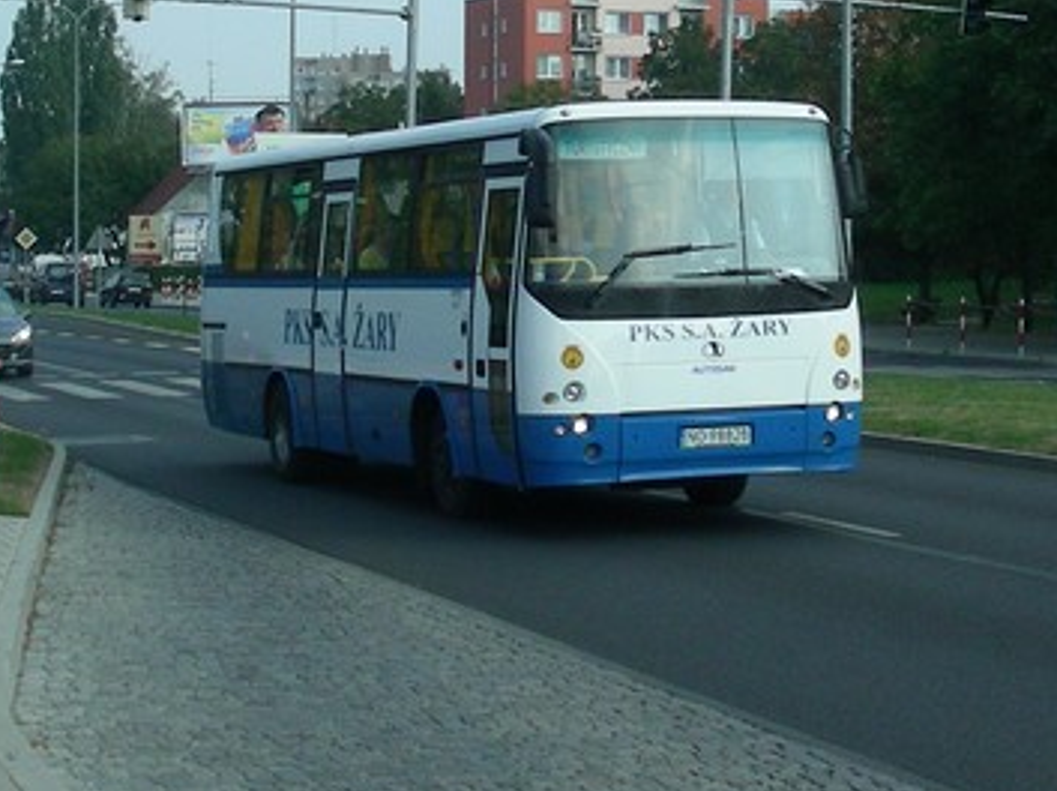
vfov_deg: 15.2
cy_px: 208
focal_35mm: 97
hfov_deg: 20.2
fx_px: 2959
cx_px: 686
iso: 50
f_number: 4
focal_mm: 6.3
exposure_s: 1/524
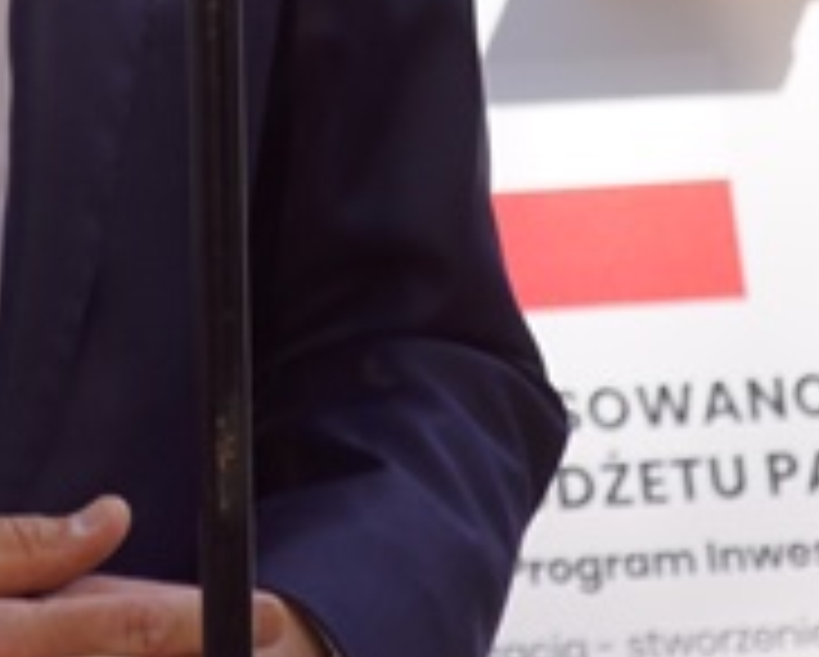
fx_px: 18733
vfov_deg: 2.0
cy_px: -259
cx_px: 220
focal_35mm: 772
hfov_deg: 2.5
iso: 100
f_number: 5.6
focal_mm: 100
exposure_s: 1/250
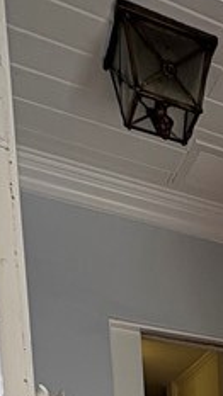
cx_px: 419
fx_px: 705
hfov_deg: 15.2
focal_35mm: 67
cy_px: 653
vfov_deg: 22.8
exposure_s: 1/149
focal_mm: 2.22
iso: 40
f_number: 2.2
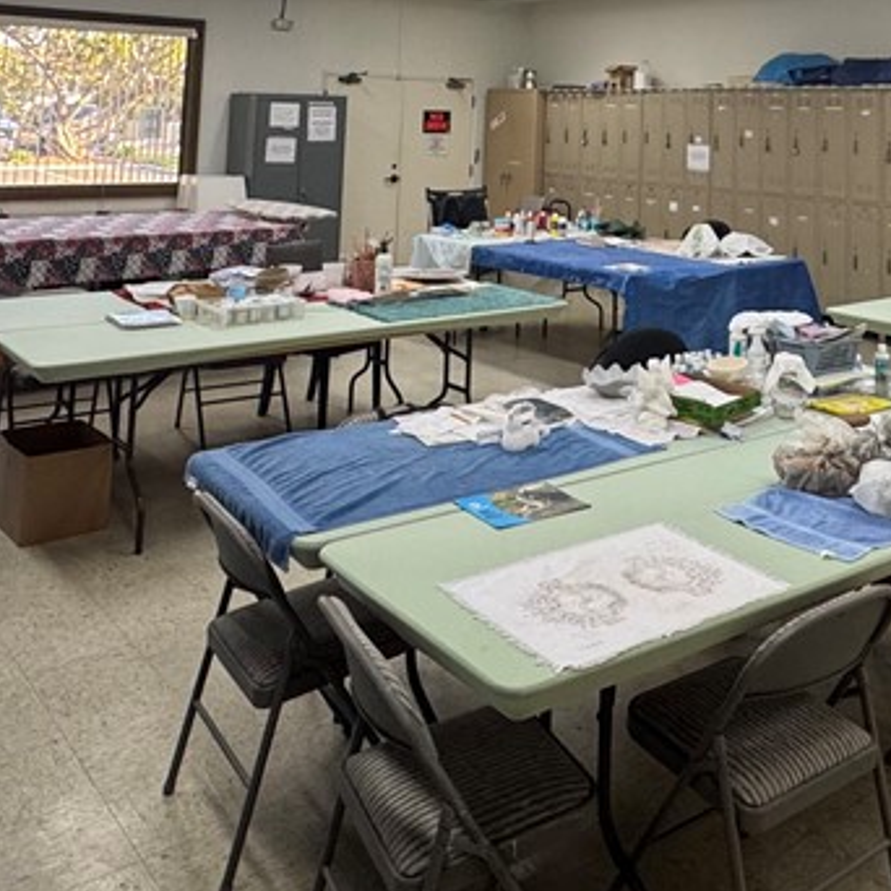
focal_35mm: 37
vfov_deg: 39.5
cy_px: -3
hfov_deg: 44.0
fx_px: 1077
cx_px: 620
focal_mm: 2.22
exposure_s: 1/108
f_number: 2.2
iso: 250
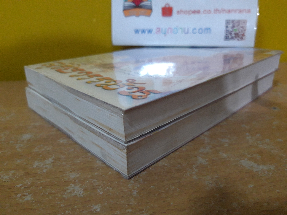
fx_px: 216
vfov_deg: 53.1
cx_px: 144
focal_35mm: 26
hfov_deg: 67.3
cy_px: 108
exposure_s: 1/25
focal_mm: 3.93
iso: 400
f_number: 1.7
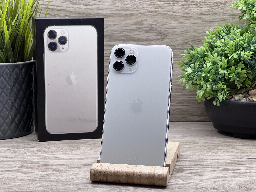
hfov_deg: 25.3
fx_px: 569
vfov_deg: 19.1
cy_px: 96
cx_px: 128
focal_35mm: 77
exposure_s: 1/100
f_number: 2.8
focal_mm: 9
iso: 80
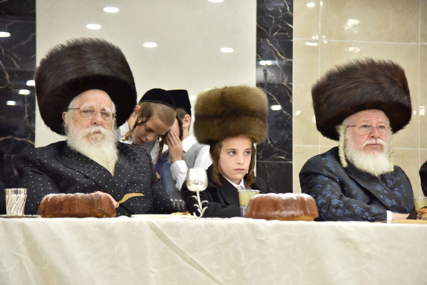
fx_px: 1091
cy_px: 142
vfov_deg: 14.9
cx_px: 214
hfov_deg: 22.1
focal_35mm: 92
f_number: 4
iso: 1000
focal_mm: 92
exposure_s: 1/100
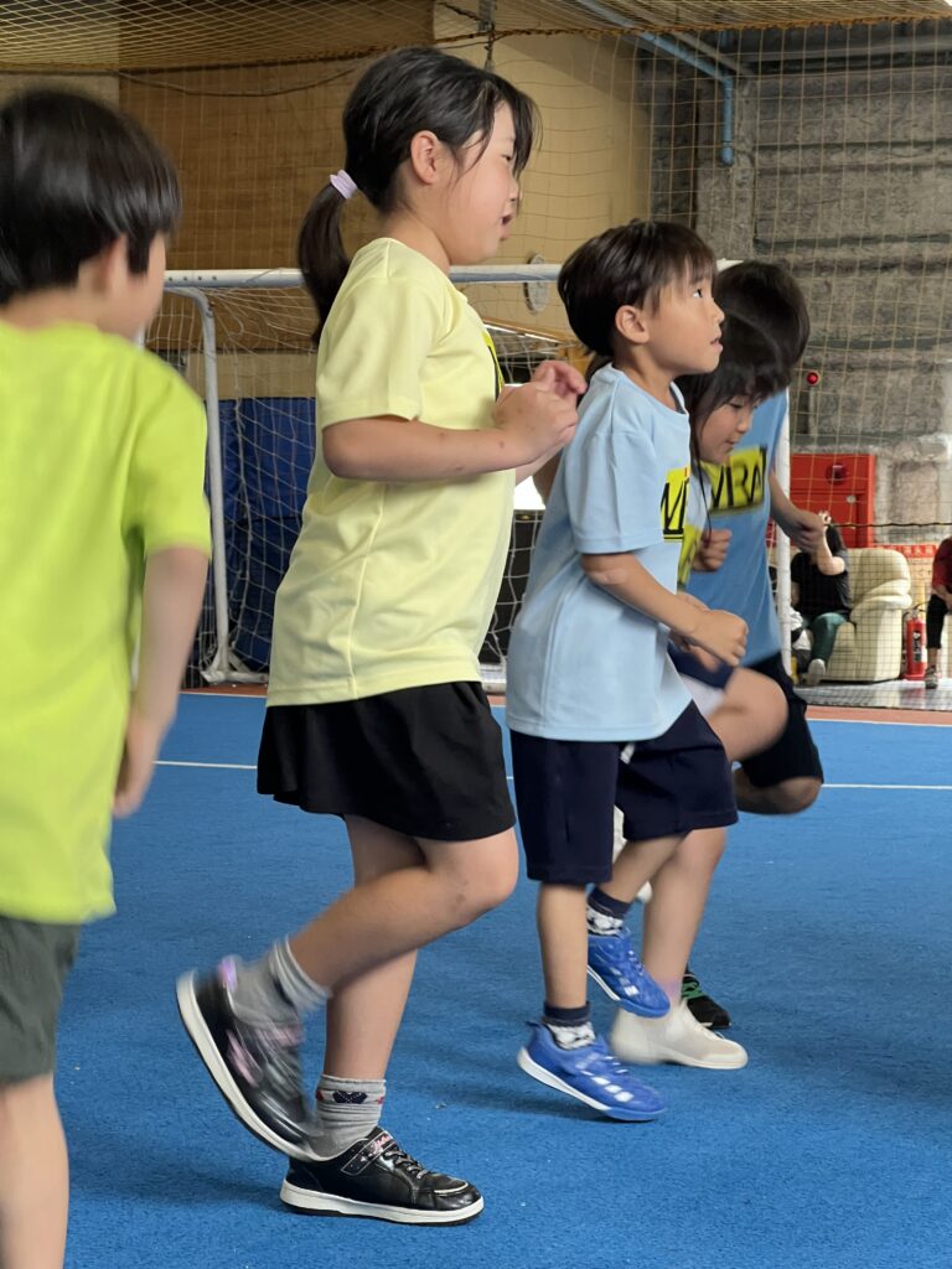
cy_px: 634
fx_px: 2824
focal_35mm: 77
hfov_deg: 19.1
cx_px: 476
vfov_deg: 25.3
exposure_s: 1/60
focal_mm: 9
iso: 320
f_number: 2.8
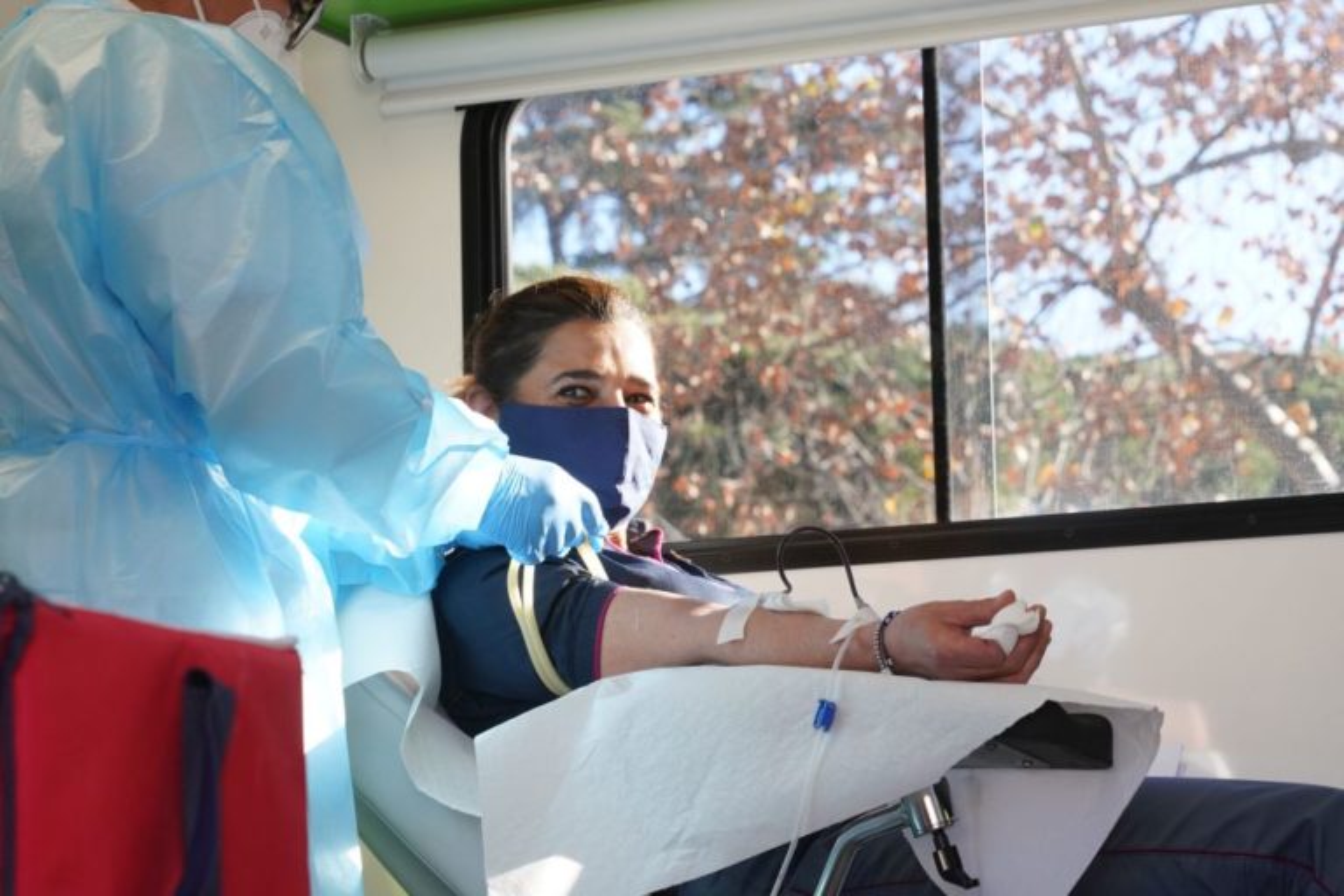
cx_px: 672
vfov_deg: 13.0
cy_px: 448
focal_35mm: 105
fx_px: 3920
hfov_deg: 19.5
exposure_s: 1/250
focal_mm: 70
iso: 1250
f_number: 8
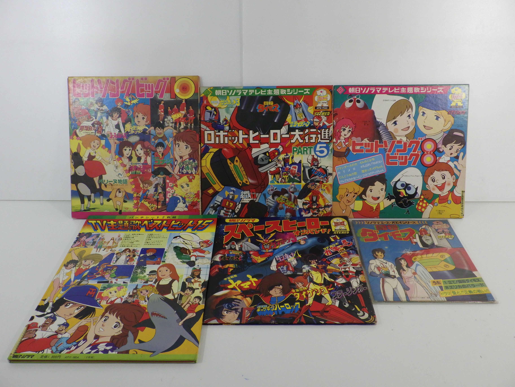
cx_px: 258
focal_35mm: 28
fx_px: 417
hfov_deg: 63.4
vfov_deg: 49.7
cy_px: 194
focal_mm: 5
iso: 400
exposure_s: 1/250
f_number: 4.2
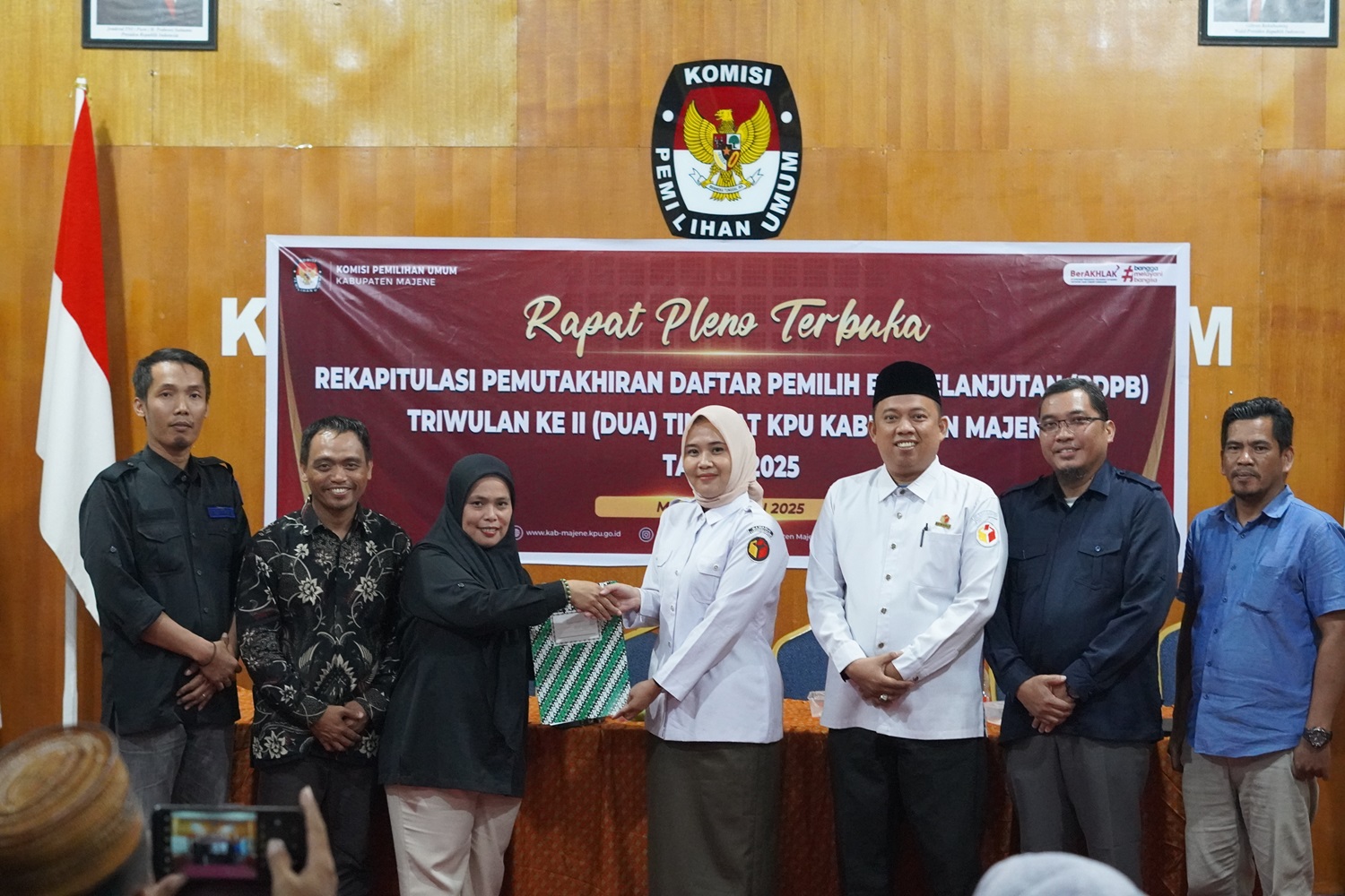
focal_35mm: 75
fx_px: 2802
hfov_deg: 27.0
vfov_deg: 18.2
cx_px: 672
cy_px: 448
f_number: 3.5
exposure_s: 1/160
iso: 6400
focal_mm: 50
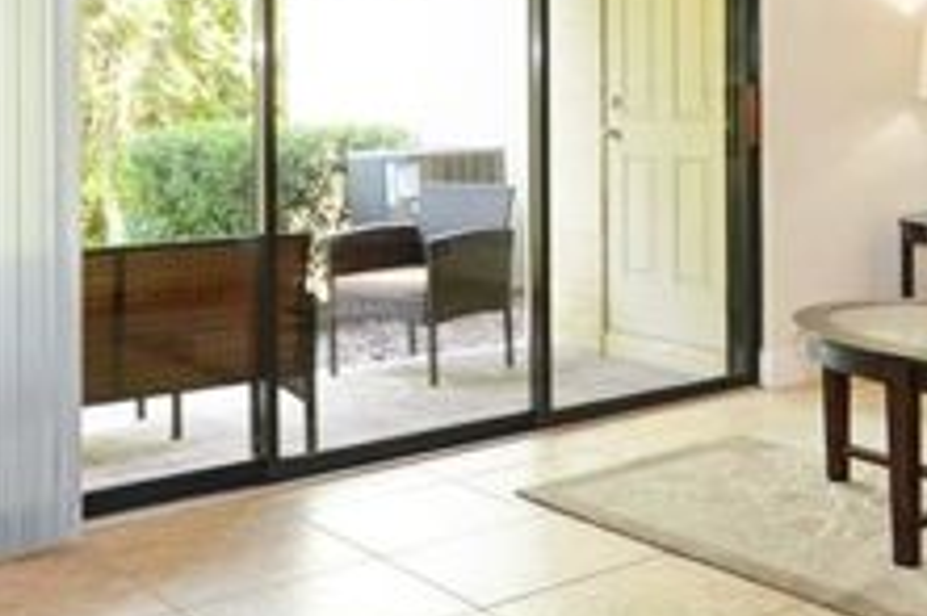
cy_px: 111
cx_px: 799
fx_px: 1353
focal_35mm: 53
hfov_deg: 36.0
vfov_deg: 25.2
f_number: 4.2
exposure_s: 1/60
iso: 640
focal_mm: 11
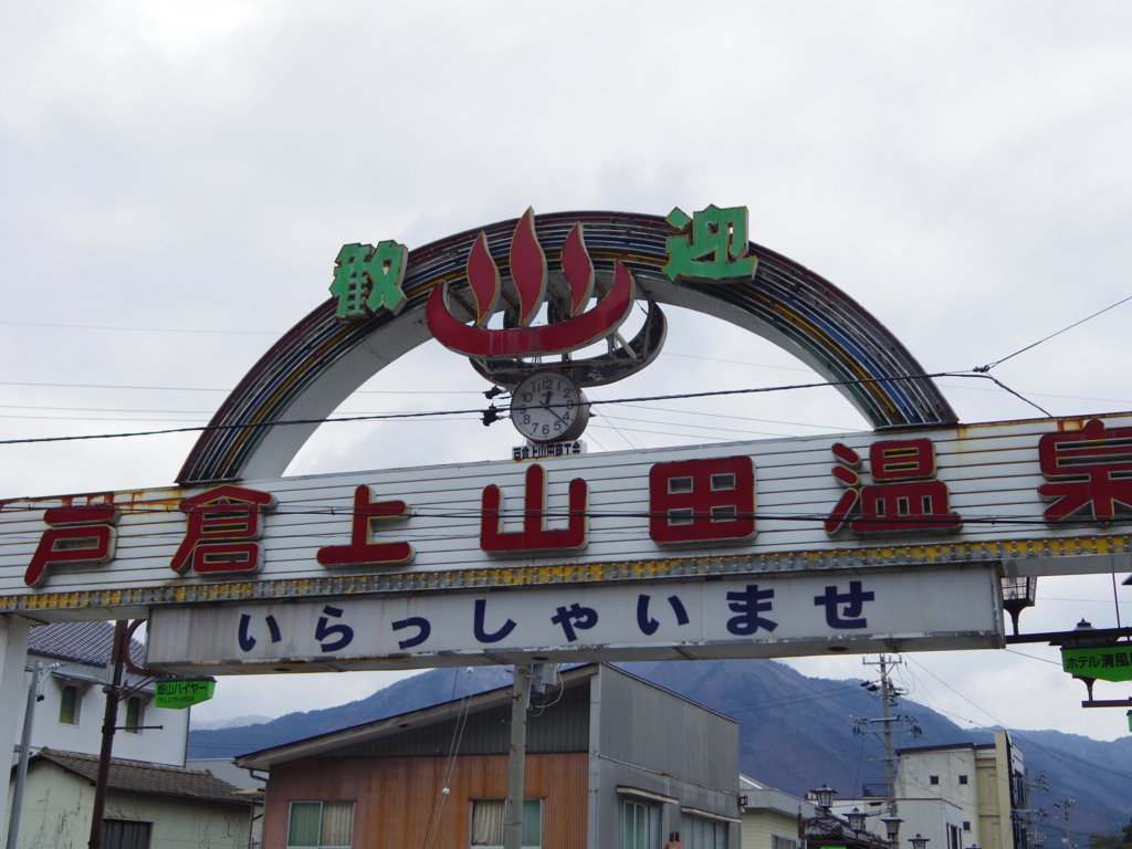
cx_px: 566
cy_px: 424
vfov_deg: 30.9
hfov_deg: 40.4
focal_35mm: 47
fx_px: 1537
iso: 125
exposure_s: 1/800
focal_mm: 8.5
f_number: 3.2
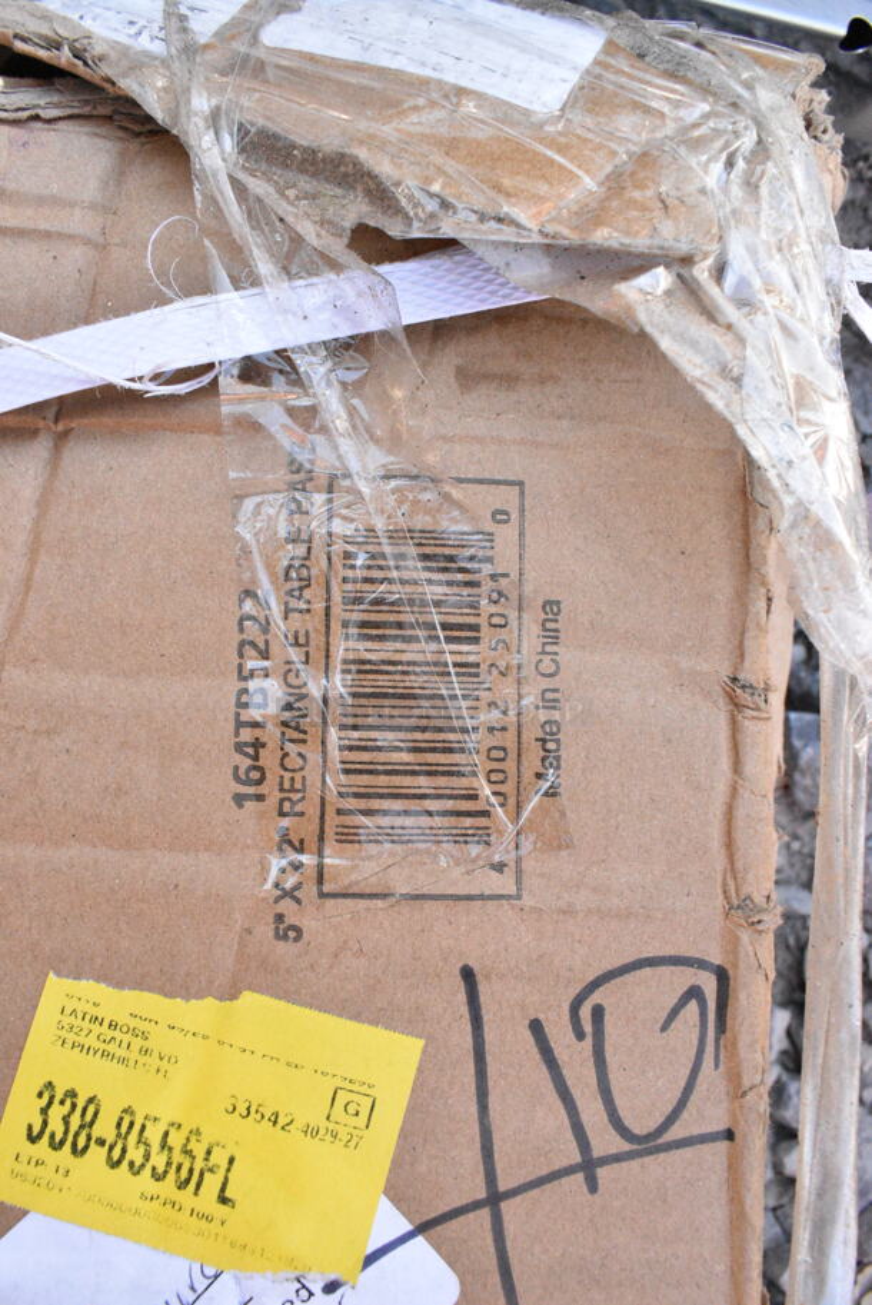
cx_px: 436
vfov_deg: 67.3
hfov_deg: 48.0
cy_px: 652
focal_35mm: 27
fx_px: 979
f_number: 10
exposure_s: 1/400
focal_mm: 18
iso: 6400
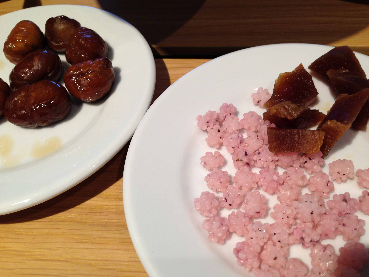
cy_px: 138
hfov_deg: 55.4
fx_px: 352
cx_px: 184
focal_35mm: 33
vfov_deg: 42.9
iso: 64
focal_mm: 4.12
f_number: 2.4
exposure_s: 1/60
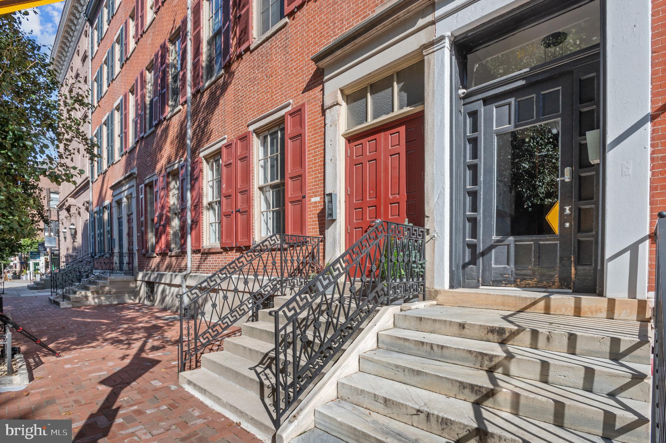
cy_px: 222
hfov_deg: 73.8
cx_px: 333
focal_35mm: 24
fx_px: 444
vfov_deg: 53.1
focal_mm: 24
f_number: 9
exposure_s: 1/200
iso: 200
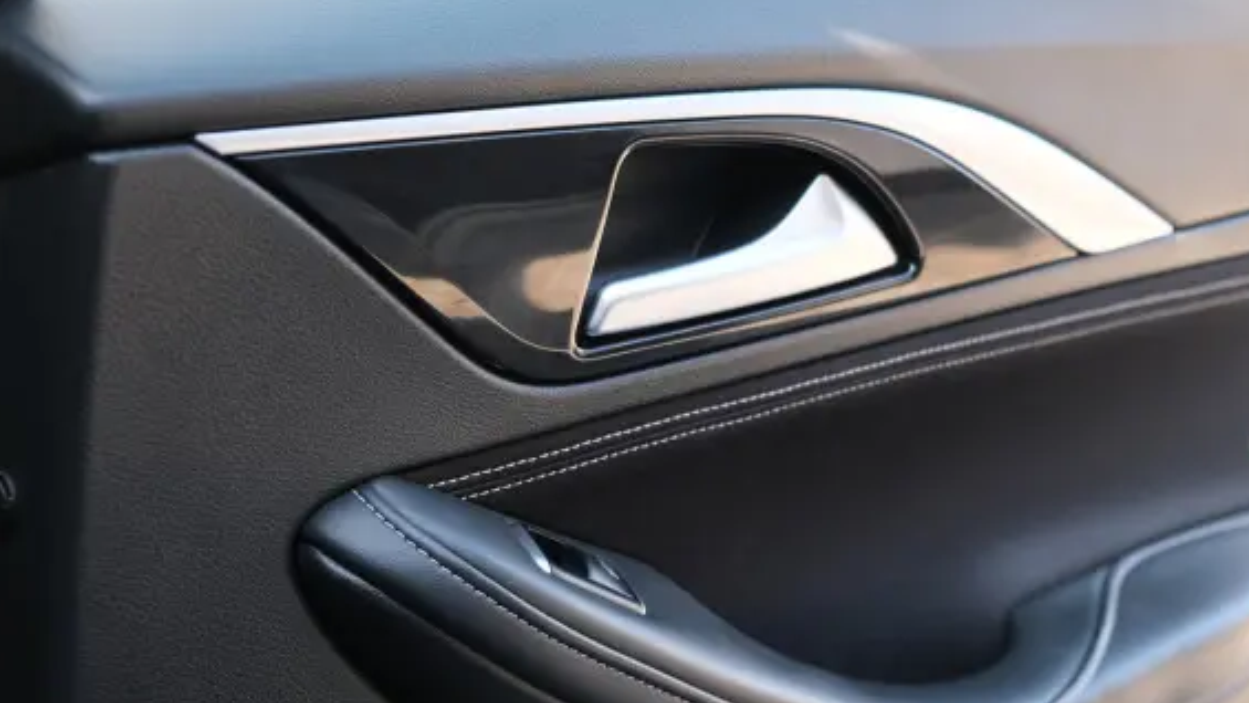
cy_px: 398
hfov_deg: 40.5
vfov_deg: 23.5
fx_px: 1689
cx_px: 699
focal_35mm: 51
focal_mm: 28.9
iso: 320
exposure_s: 1/80
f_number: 3.2
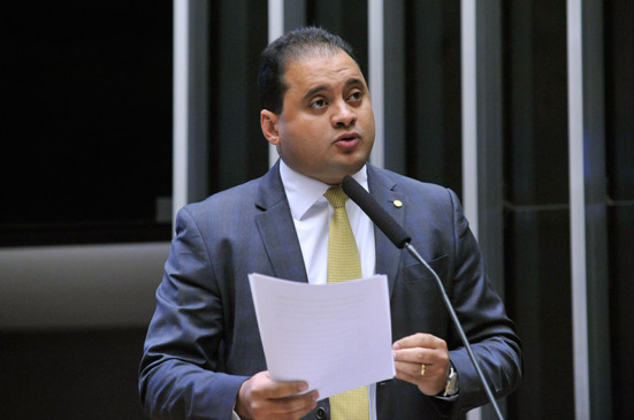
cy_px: 210
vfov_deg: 10.5
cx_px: 317
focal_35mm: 130
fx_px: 2285
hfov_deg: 15.8
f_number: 4
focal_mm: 130
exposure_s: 1/80
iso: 3200
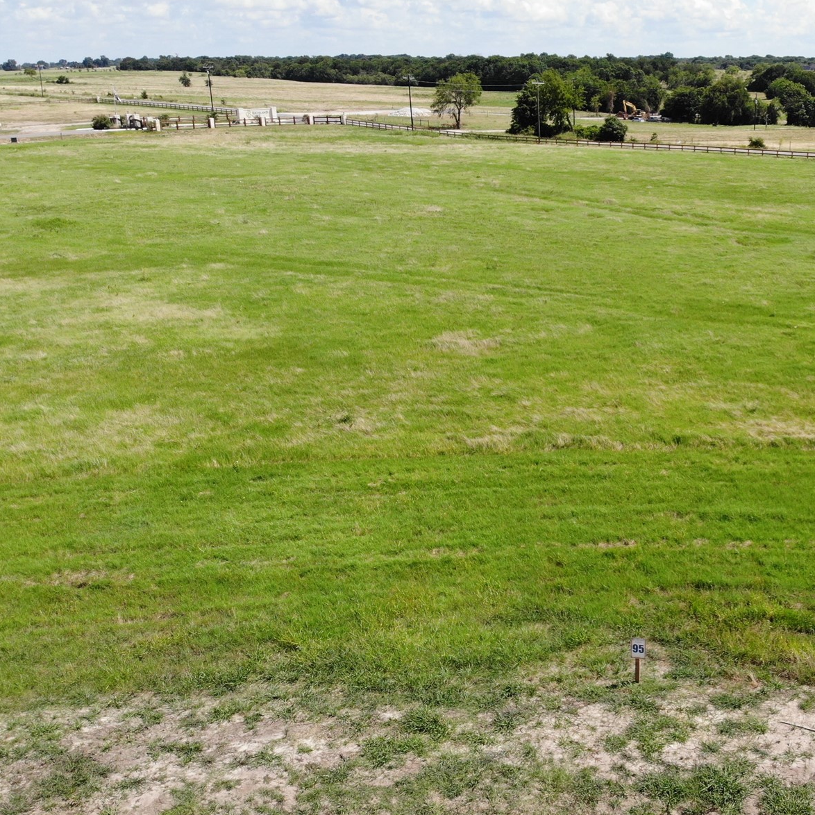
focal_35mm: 37
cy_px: 427
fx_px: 986
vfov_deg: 44.9
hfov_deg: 42.8
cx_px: 654
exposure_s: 1/769
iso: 100
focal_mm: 4.5
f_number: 2.8
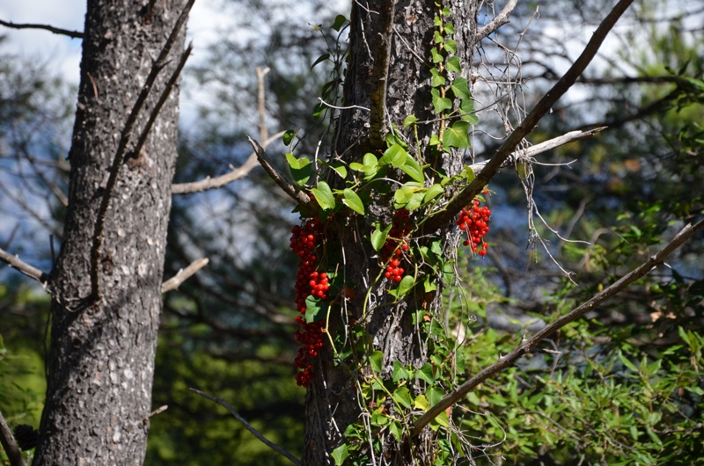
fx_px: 3074
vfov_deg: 8.7
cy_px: 233
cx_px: 352
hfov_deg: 13.1
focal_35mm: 158
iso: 200
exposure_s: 1/200
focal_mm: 105
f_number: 7.1
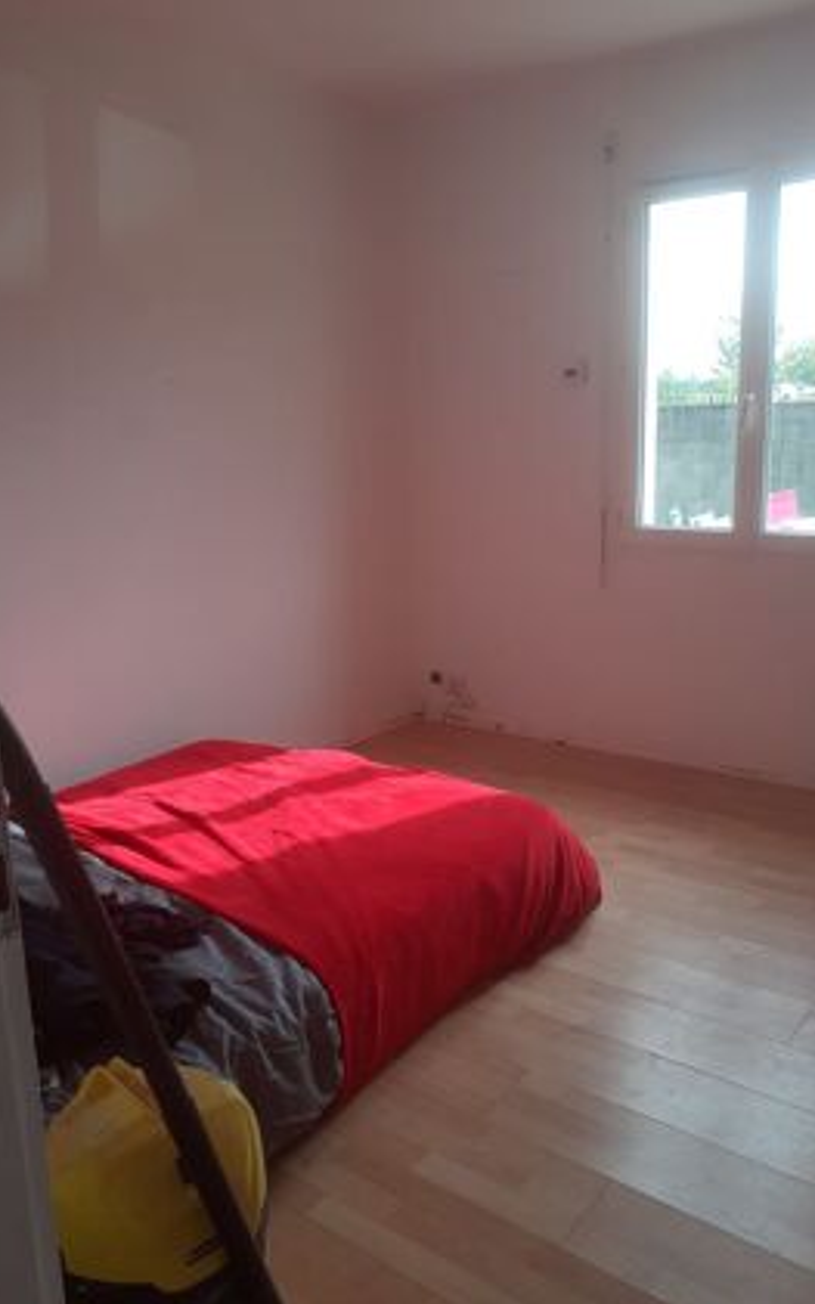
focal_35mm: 29
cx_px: 421
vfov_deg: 64.6
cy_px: 655
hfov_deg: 43.1
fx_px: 1031
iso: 40
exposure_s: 1/129
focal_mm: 3.6
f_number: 1.9
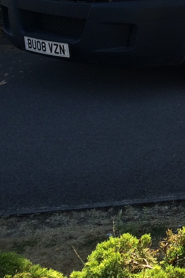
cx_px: 387
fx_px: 778
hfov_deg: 11.9
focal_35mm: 101
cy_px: -28
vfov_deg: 19.4
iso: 32
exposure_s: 1/604
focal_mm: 4.15
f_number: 2.2
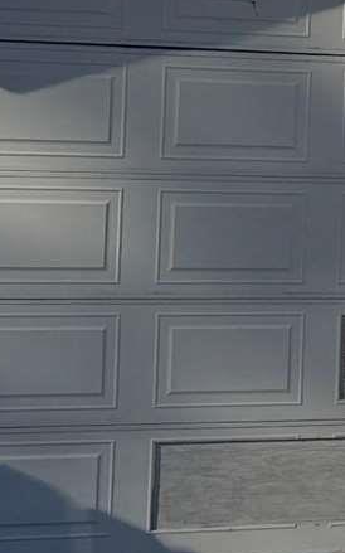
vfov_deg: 11.7
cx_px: 816
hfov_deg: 7.0
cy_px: 107
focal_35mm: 178
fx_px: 2680
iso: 80
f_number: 1.78
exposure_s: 1/4049
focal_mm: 6.76
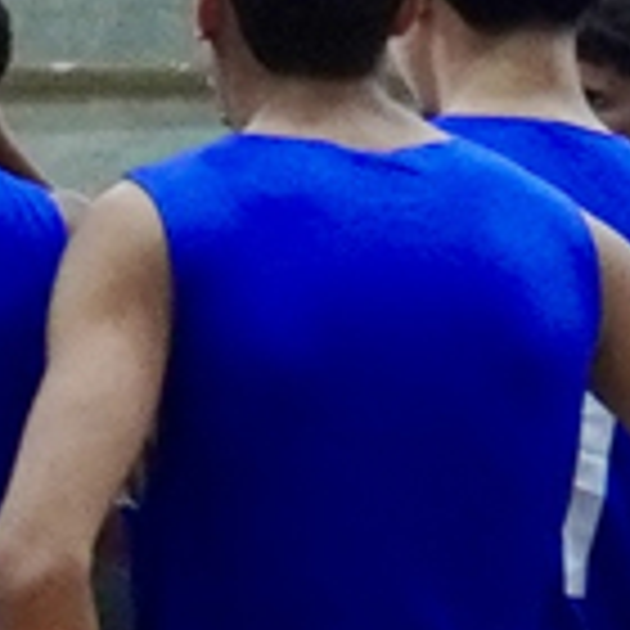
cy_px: 947
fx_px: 3830
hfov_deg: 9.2
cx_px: -266
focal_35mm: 186
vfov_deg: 9.2
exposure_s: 1/160
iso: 640
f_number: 4
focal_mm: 16
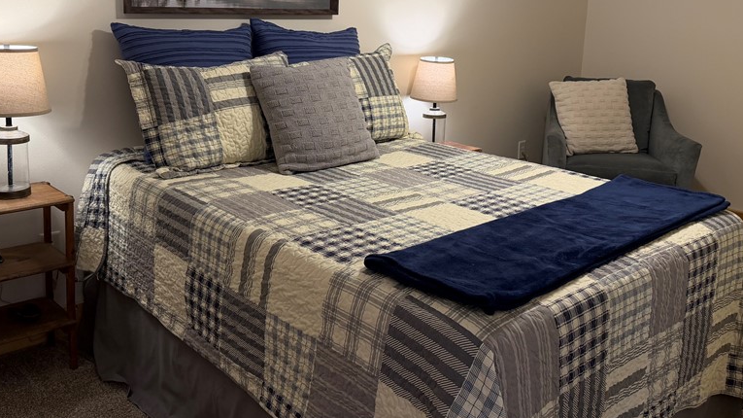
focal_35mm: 35
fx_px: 689
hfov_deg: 56.6
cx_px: 344
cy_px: 117
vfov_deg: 33.2
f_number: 1.78
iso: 200
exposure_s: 1/120
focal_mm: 6.76
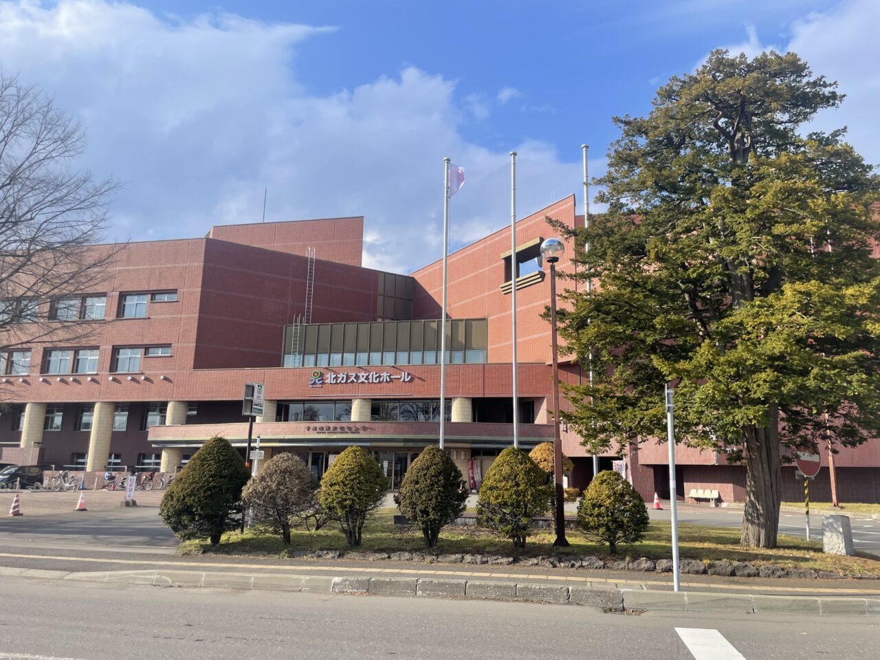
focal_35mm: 26
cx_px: 440
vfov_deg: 53.1
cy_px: 330
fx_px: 661
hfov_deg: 67.3
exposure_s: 1/2564
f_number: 1.6
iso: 32
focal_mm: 4.2
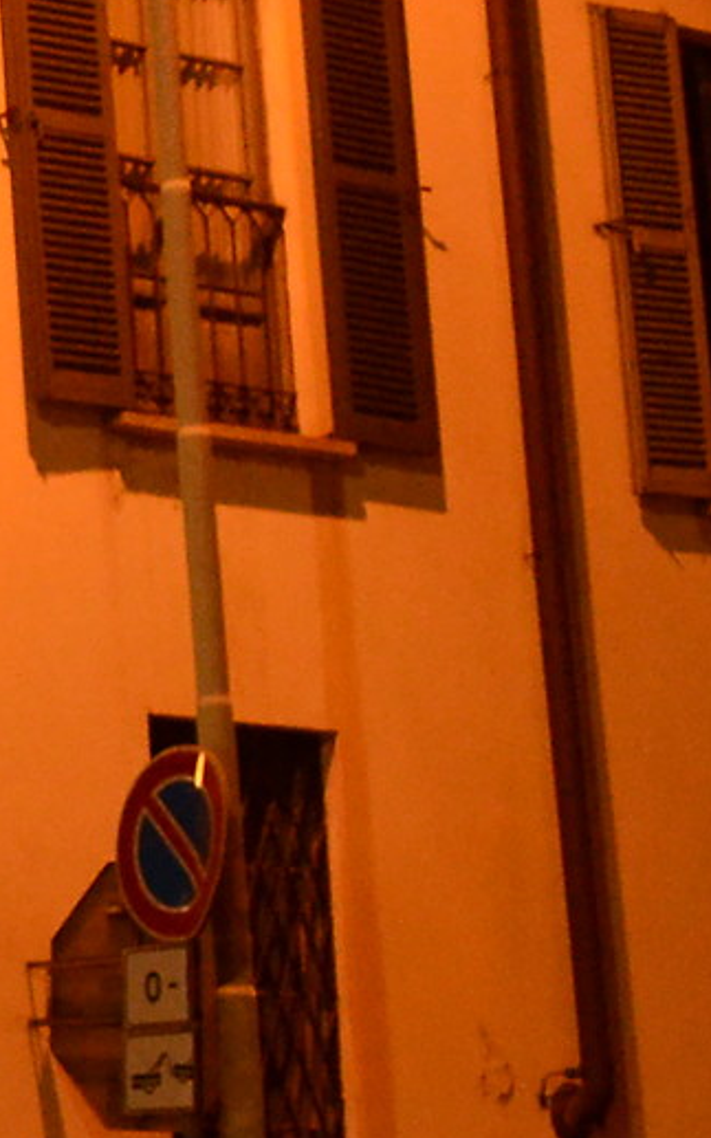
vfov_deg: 14.7
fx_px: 4404
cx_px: -1288
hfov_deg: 8.1
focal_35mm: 142
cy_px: 286
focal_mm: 20
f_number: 5
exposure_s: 1/25
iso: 1600
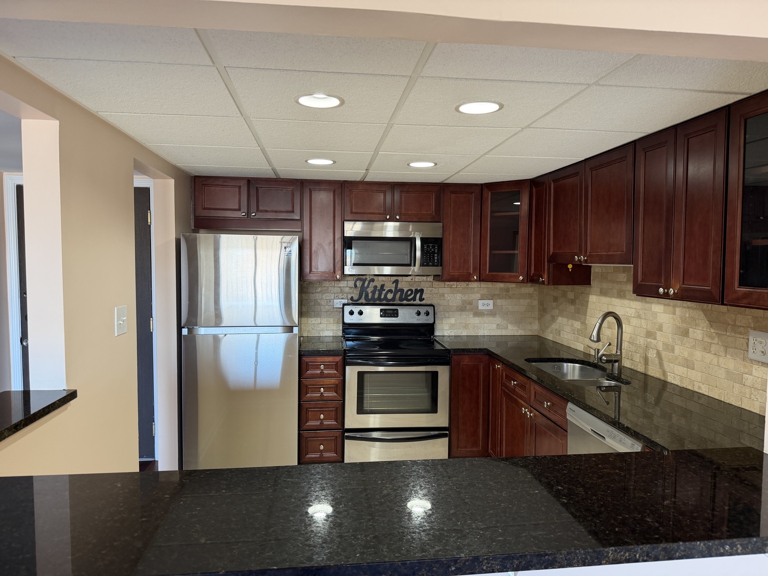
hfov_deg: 71.6
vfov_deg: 56.8
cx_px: 384
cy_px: 288
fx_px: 532
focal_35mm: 24
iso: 160
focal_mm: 6.76
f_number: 1.78
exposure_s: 1/60
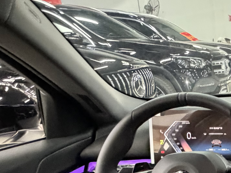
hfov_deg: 25.3
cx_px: 353
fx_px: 374
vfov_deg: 25.2
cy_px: 158
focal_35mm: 56
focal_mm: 2.22
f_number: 2.2
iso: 1000
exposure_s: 1/42
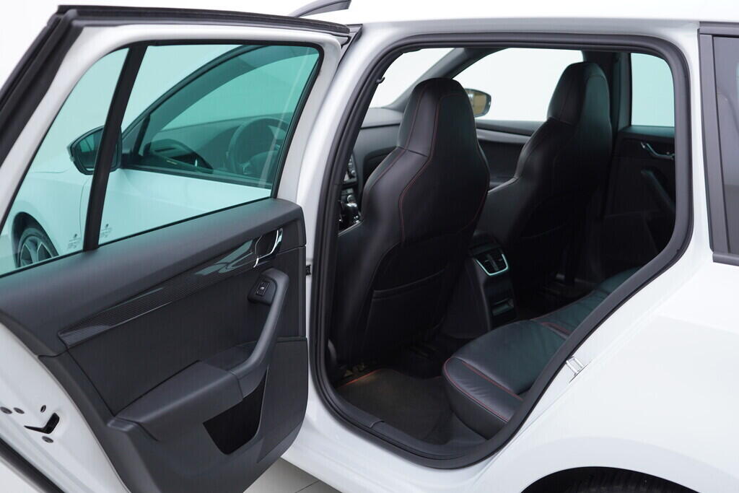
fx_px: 739
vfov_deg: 36.9
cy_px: 246
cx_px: 370
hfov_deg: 53.1
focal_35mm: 36
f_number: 3.2
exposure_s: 1/50
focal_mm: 24
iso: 125
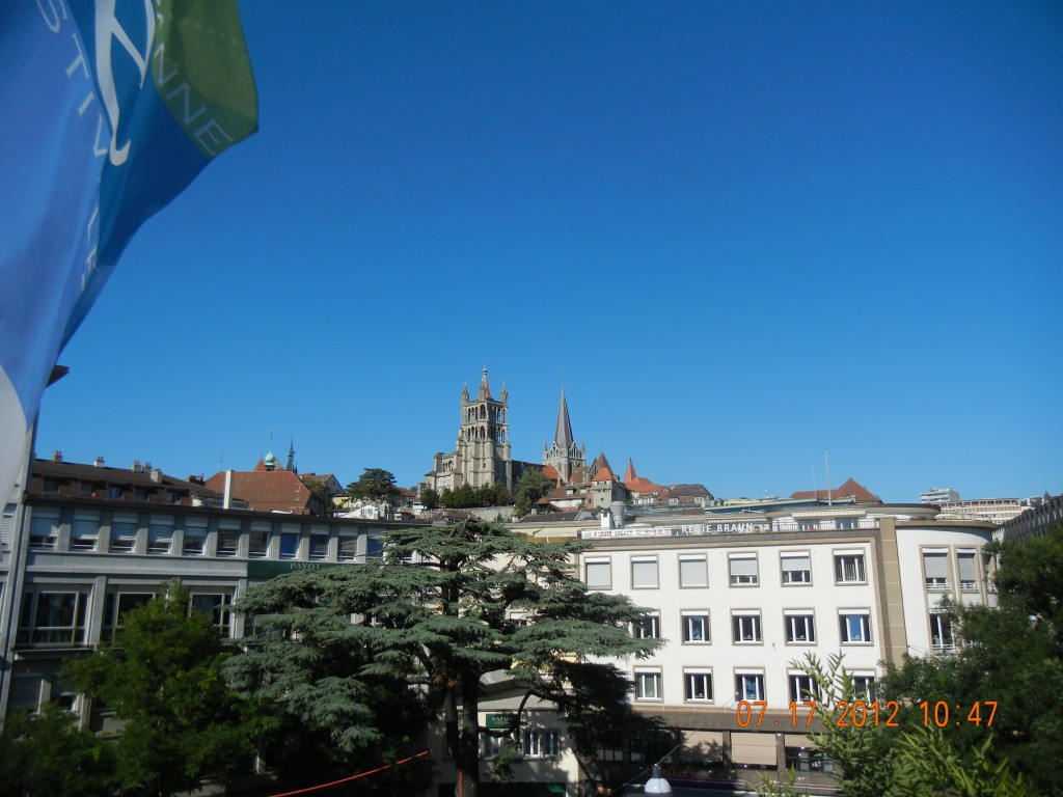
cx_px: 532
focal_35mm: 30
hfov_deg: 60.0
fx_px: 921
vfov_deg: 46.8
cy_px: 398
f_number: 7
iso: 160
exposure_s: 1/596
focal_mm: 5.4
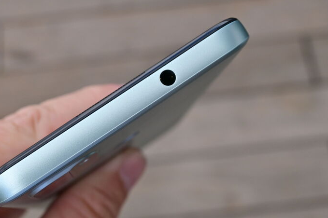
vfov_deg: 23.2
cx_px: 126
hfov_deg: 34.2
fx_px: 531
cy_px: 122
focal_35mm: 58
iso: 100
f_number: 7.1
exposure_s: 1/160
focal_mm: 27.5
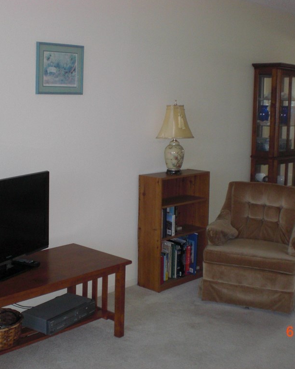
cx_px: 131
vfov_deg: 37.3
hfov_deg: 30.2
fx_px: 546
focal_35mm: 50
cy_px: 184
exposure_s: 1/60
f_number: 3.1
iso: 200
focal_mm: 6.3
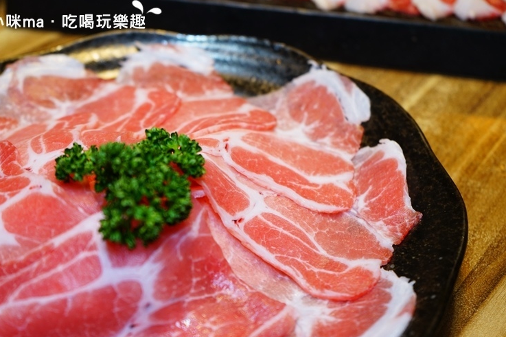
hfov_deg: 38.9
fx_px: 717
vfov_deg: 26.5
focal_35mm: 51
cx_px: 243
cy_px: 178
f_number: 4.5
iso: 800
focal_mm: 47
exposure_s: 1/60
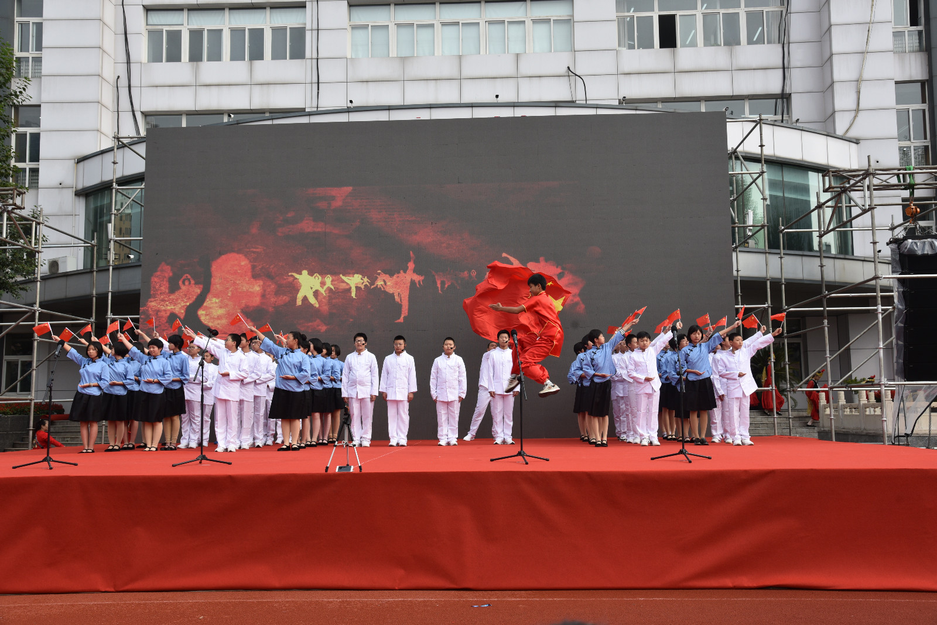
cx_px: 468
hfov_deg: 55.8
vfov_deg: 38.9
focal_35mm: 34
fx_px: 885
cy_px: 312
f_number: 8
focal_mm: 34
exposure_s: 1/250
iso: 200
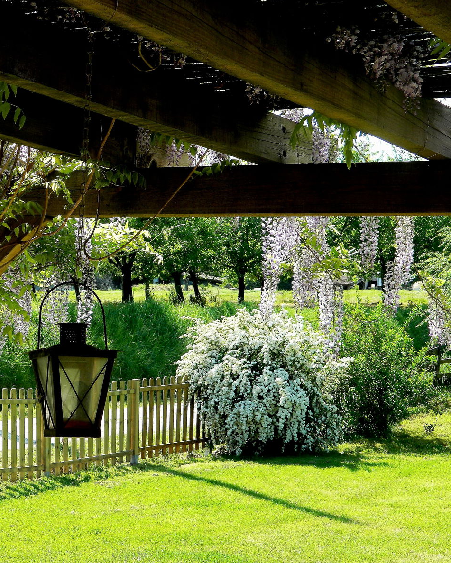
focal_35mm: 92
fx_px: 1534
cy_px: 282
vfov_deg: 20.8
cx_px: 74
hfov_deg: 16.6
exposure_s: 1/200
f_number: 4
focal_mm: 12.6
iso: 80
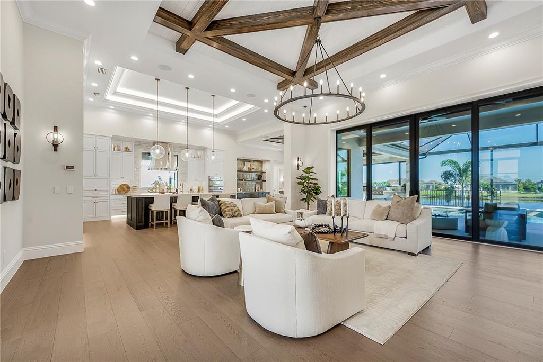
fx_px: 225
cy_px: 181
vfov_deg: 77.8
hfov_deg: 100.7
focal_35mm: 15
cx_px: 272
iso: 100
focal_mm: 14.9
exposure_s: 1/8
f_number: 8
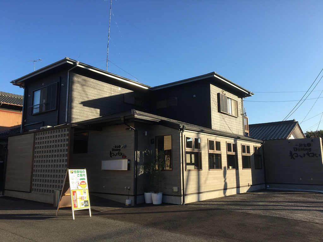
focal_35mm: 29
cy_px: 121
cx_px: 162
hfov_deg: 61.7
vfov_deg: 48.2
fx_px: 271
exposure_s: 1/810
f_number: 2.2
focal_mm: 4.15
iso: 25
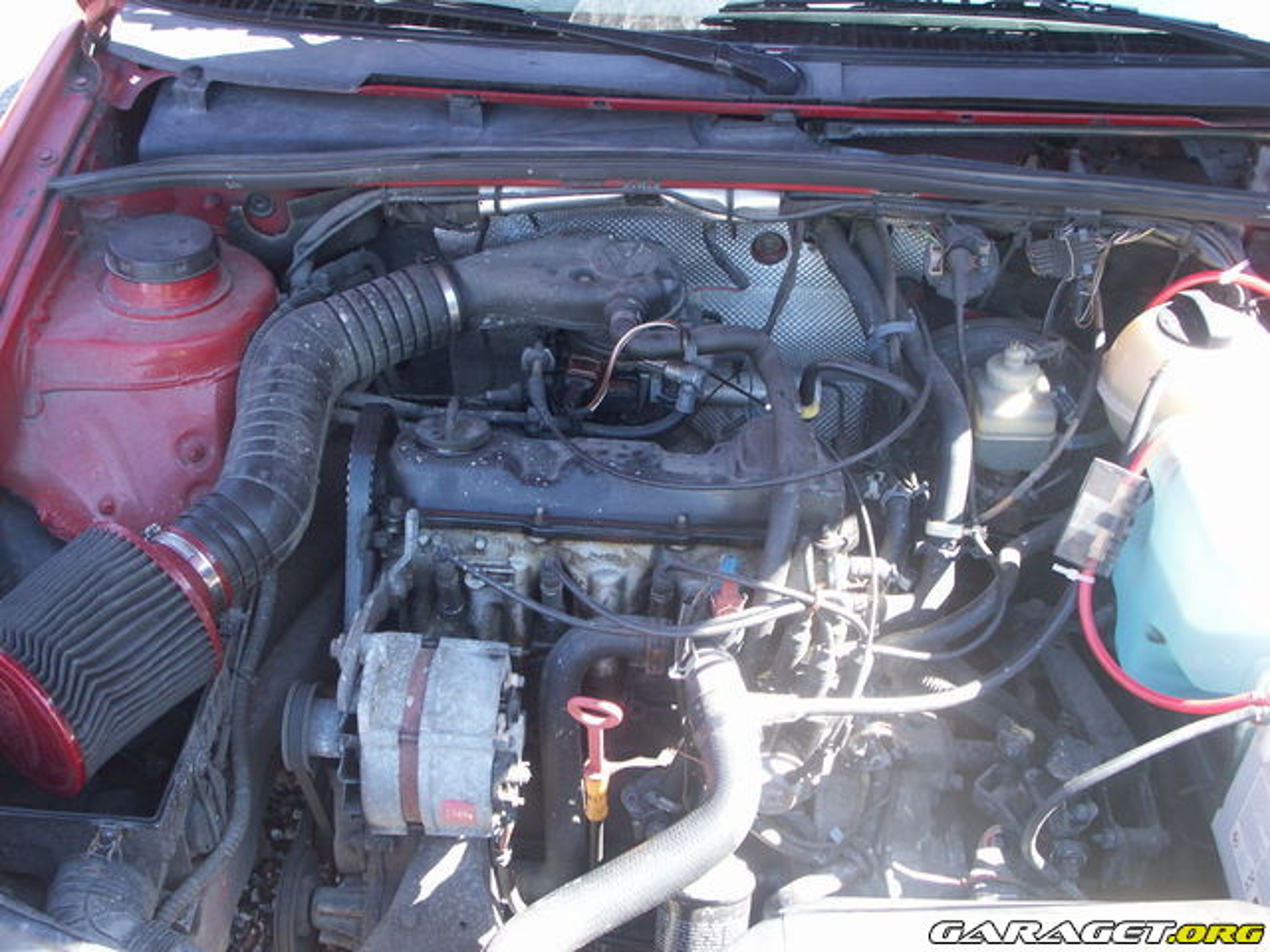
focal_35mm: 37
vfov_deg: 38.7
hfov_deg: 50.1
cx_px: 635
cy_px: 476
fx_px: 1357
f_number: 3.5
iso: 50
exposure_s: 1/40
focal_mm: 7.7
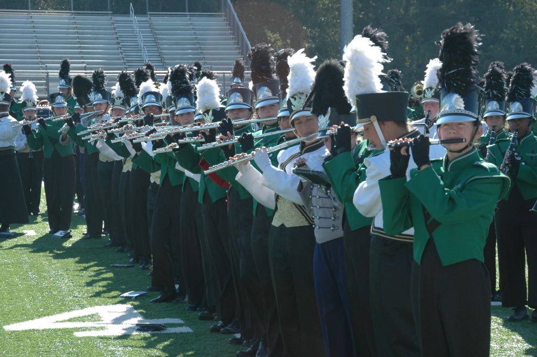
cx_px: 268
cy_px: 178
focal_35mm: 123
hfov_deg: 16.7
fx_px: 1832
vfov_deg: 11.1
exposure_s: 1/200
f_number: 8
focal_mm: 82
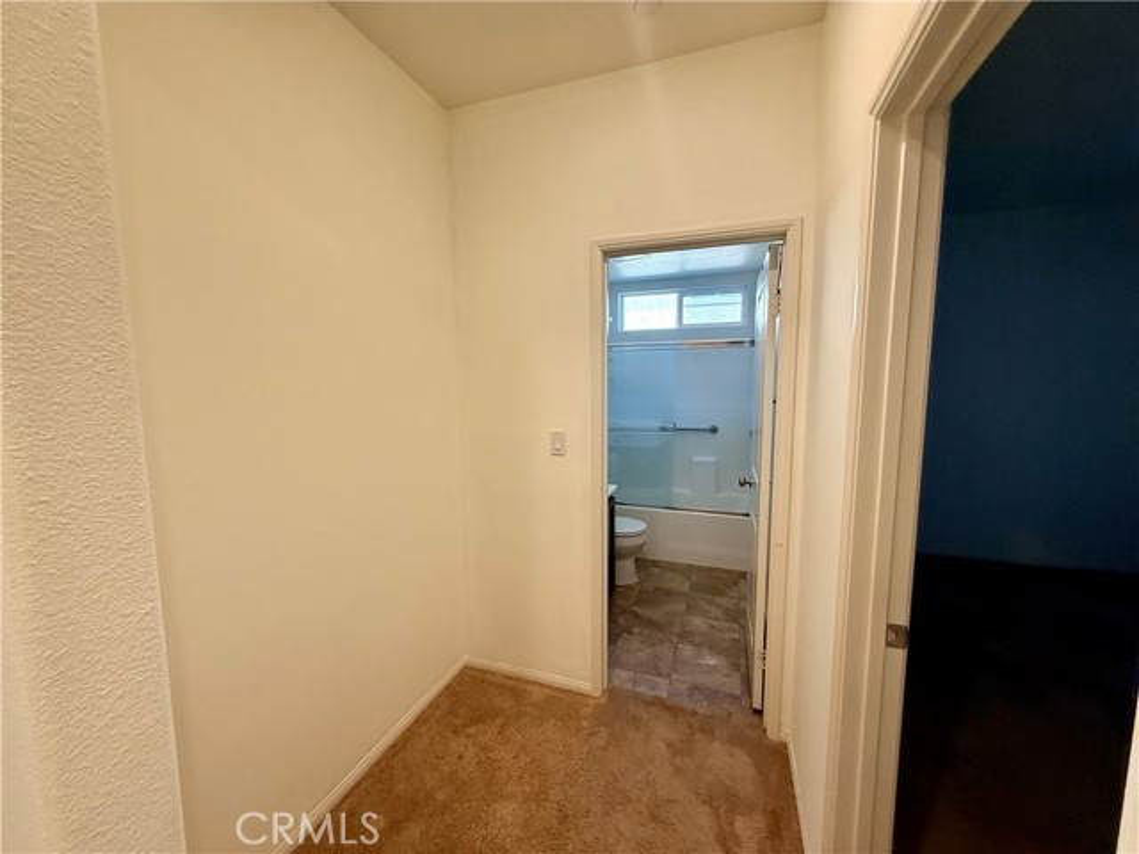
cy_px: 427
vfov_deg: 85.7
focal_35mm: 14
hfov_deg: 102.1
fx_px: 461
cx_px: 570
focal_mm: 2.22
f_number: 2.2
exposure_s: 1/120
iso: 200
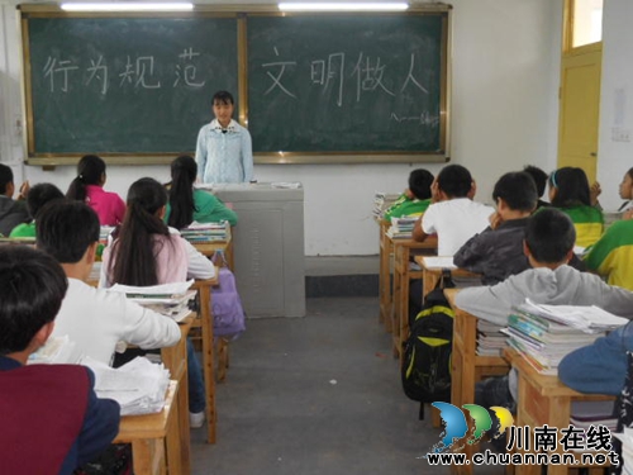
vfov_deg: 32.2
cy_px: 238
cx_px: 316
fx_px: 823
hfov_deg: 42.1
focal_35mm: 45
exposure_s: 1/60
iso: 450
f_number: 4.2
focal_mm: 8.1
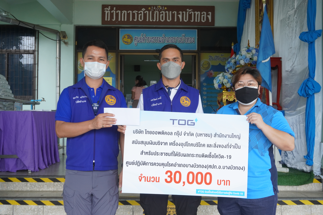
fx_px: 336
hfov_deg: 51.3
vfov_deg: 35.5
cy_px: 108
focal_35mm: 38
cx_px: 162
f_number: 5.6
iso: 640
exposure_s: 1/250
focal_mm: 25
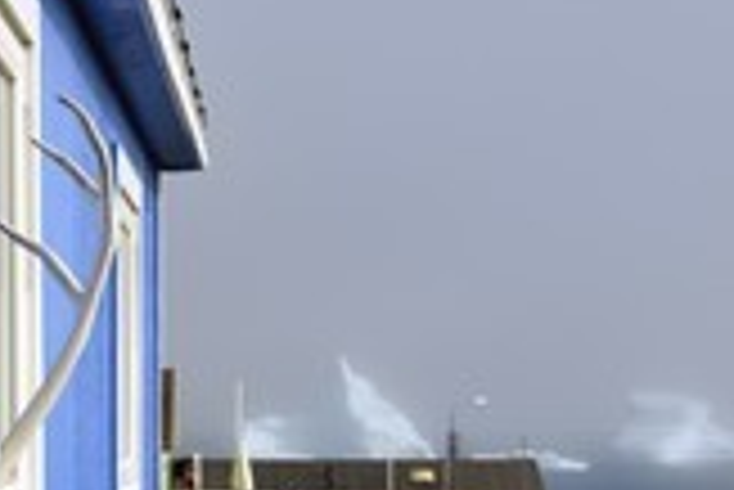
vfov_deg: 10.6
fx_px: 2632
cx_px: -5
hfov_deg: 15.6
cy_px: 418
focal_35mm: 129
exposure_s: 1/400
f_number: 16
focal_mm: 50
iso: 400
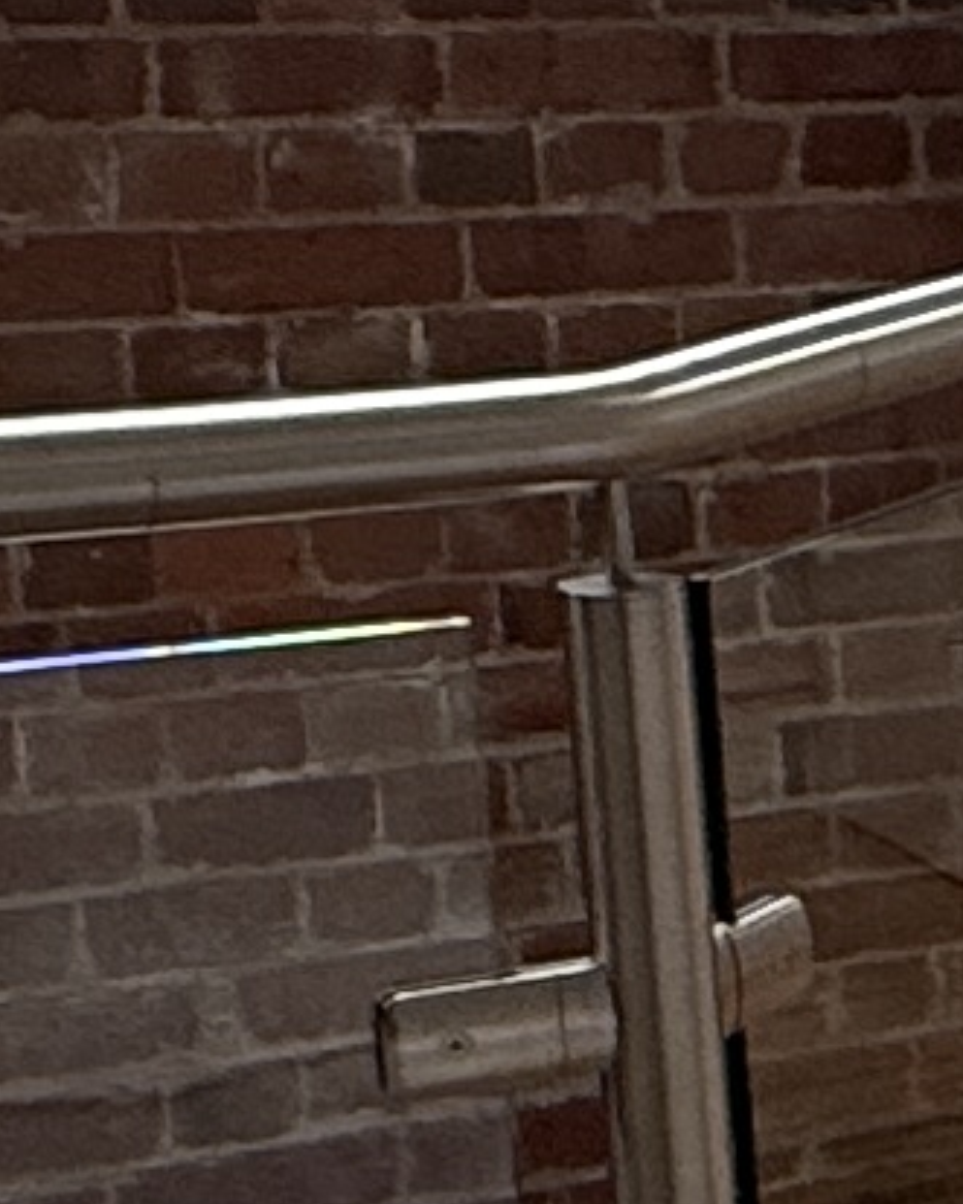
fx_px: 4740
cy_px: 669
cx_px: 3189
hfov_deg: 8.8
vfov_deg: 14.5
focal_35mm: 133
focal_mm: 2.22
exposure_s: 1/99
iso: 100
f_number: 2.2
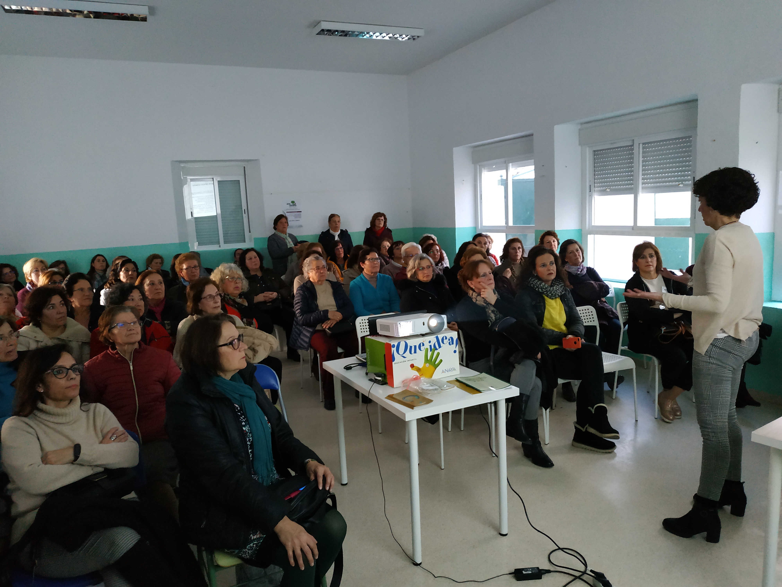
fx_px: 542
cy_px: 294
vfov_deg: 56.8
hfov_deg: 71.6
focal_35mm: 24
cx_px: 391
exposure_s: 1/20
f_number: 1.9
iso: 800
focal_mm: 3.94
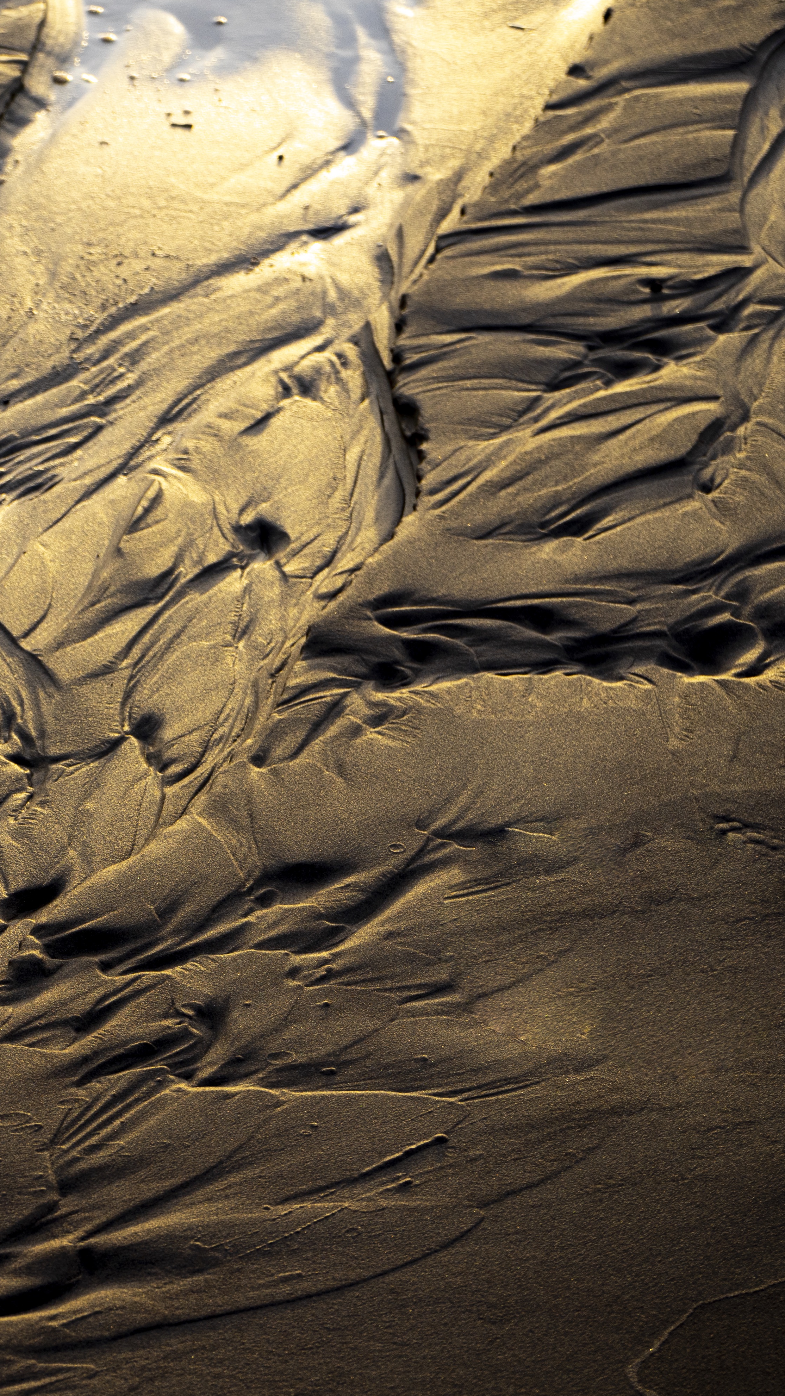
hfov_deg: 10.7
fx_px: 4109
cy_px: 698
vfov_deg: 19.3
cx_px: -257
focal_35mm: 111
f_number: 7.1
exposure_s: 1/80
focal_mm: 70
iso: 100
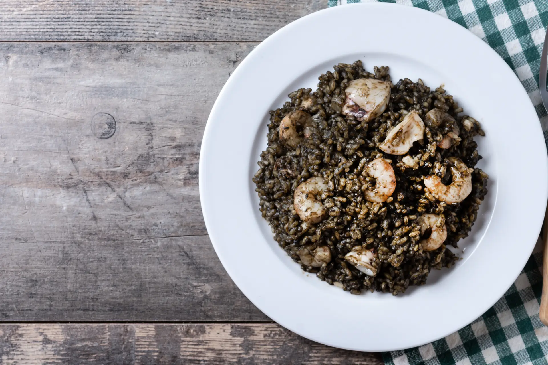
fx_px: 1370
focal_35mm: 90
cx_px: 274
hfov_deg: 22.6
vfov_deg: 15.2
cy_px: 182
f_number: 7.1
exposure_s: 1/200
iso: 100
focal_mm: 60
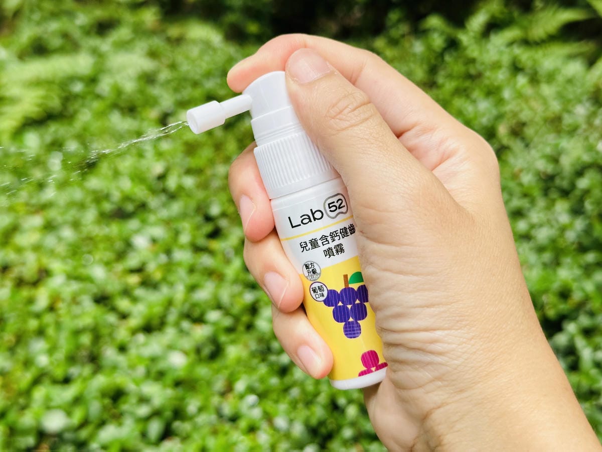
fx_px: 835
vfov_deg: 30.3
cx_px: 301
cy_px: 226
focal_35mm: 48
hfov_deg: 39.7
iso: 64
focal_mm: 6.86
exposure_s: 1/850
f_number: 1.78
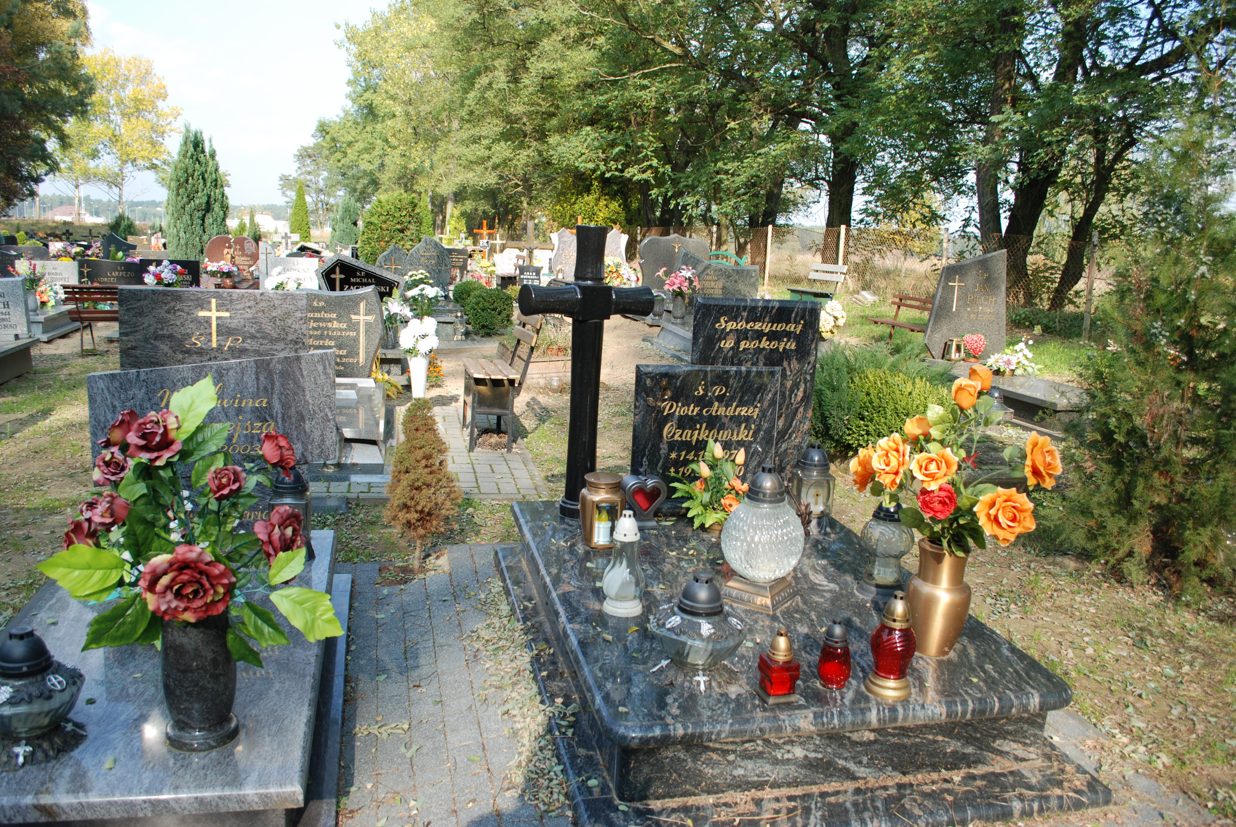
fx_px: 928
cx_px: 618
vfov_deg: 48.0
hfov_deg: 67.3
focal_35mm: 27
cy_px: 414
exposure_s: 1/125
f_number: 5.6
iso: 100
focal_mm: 18
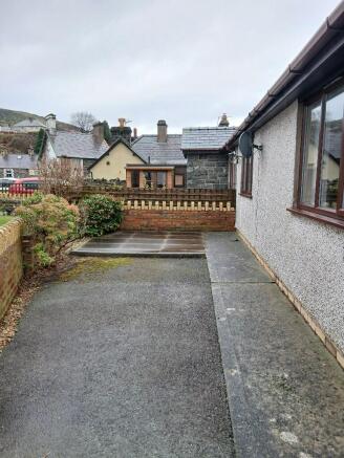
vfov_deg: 67.3
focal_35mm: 26
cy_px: 229
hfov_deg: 53.1
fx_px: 344
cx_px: 172
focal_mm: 3.98
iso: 25
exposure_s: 1/50
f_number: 1.8
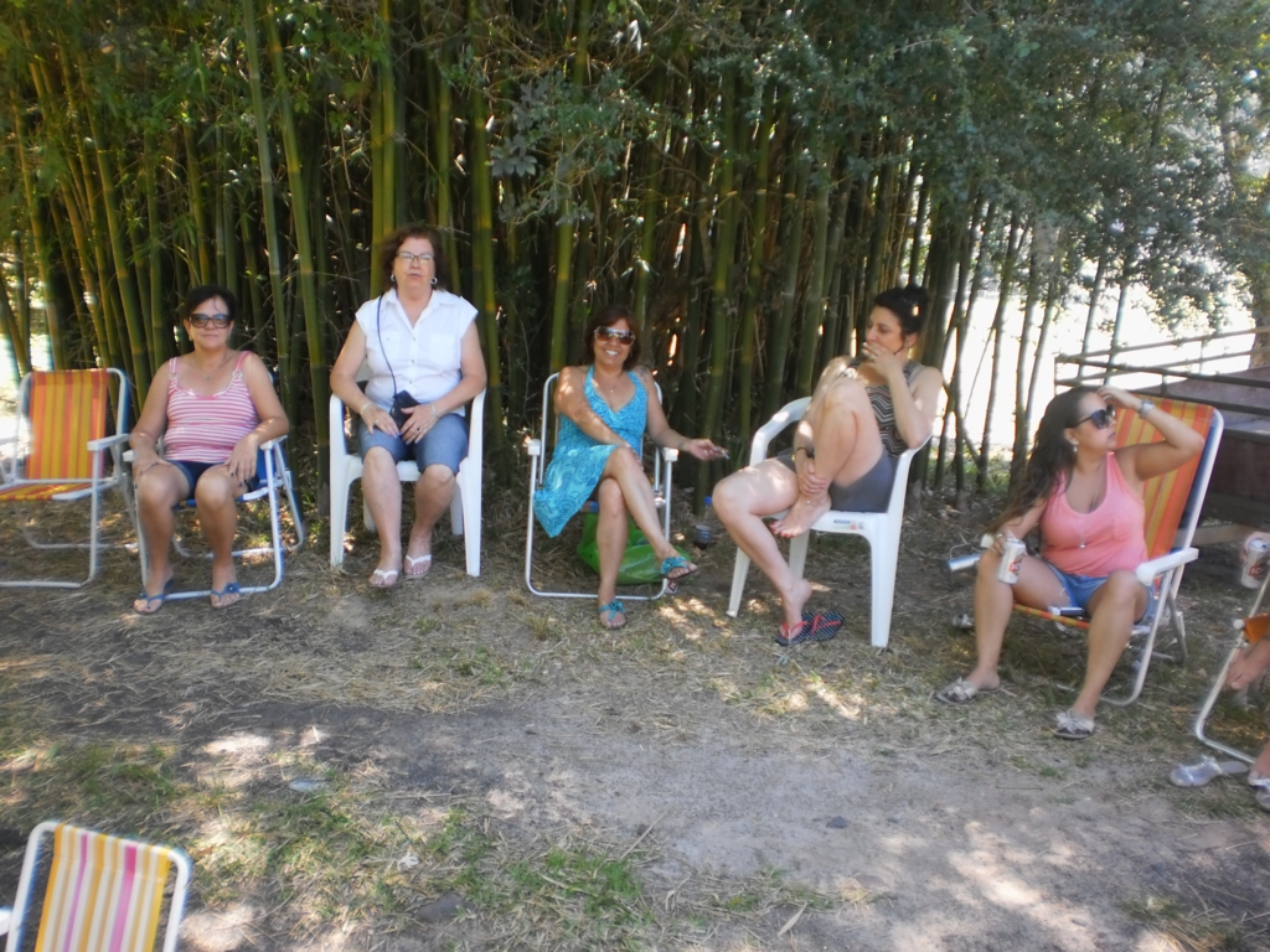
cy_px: 476
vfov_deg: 39.7
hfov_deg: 51.4
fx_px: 1321
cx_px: 635
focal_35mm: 36
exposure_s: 1/60
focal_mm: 6.3
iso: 100
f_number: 3.1
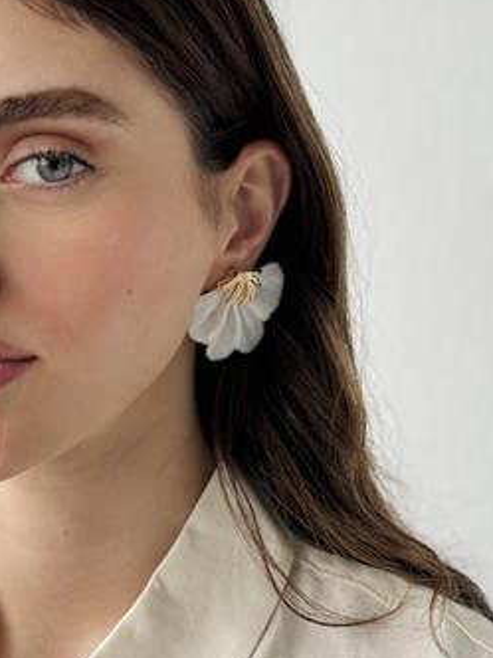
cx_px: 137
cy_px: 278
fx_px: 1462
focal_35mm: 77
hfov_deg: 19.0
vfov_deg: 25.3
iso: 50
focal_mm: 6.76
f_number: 1.78
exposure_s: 1/121
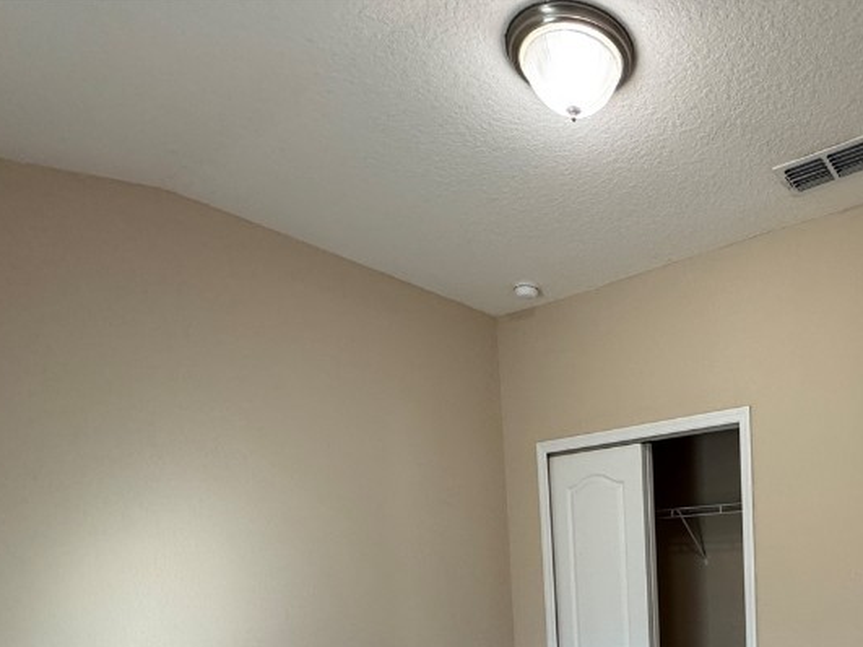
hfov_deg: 59.5
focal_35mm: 27
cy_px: 621
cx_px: 707
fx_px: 673
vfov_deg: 44.9
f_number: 2.2
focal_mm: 2.22
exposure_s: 1/120
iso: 200
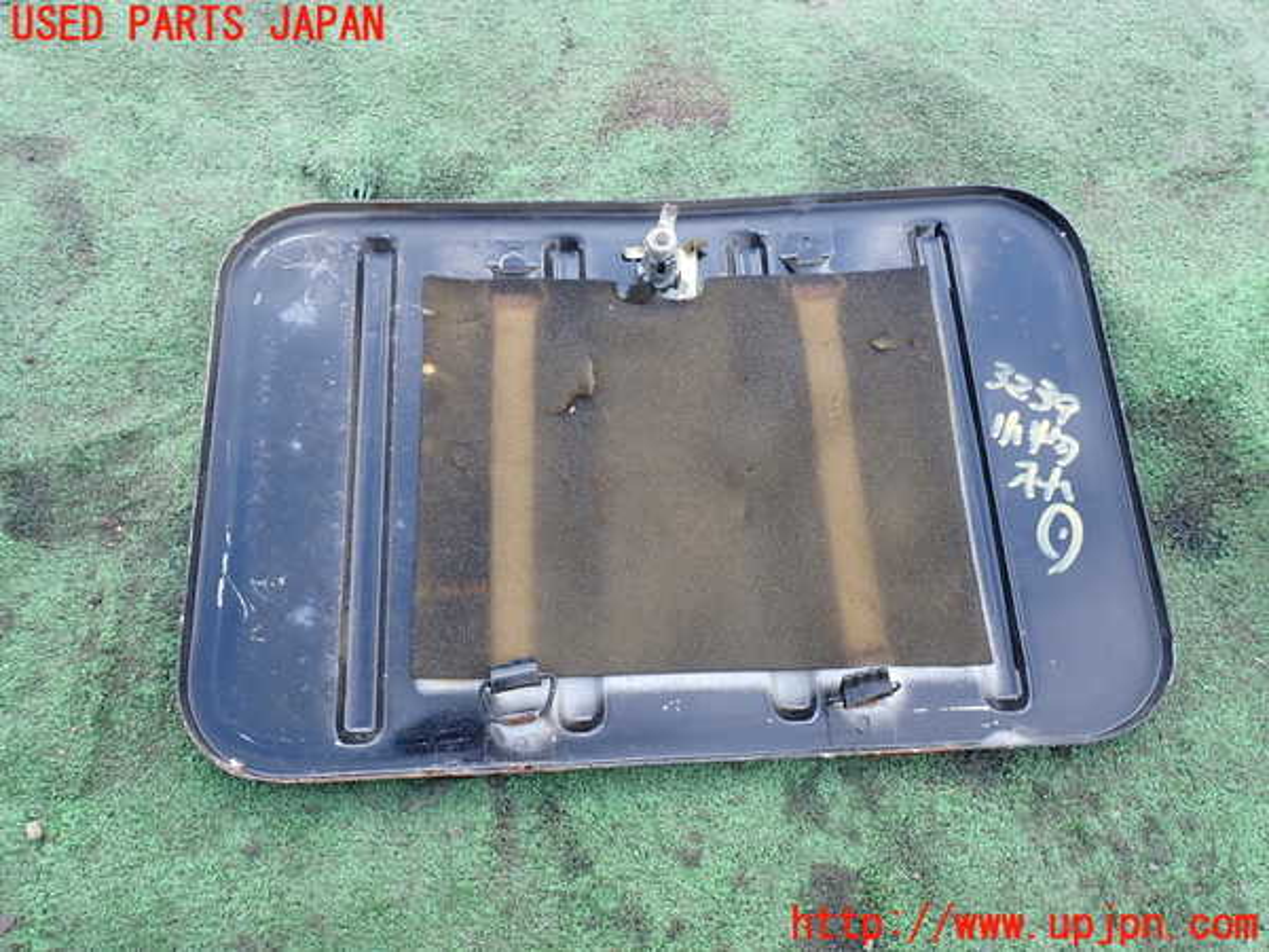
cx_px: 634
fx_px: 916
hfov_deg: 69.4
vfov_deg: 54.9
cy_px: 476
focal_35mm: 25
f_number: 2.8
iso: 100
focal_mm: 4.5
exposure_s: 1/80
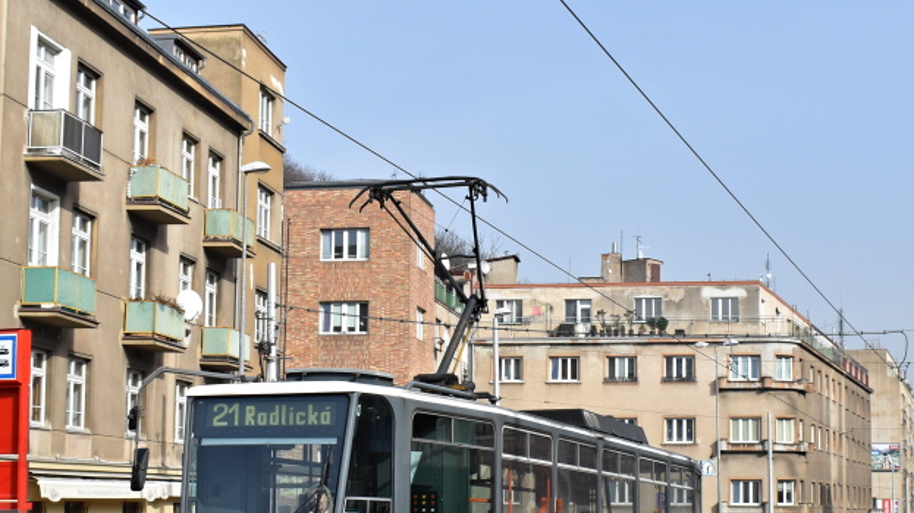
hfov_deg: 33.8
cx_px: 465
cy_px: 328
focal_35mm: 62
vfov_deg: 19.4
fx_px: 1502
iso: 320
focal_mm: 24
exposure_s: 1/1000
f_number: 7.1
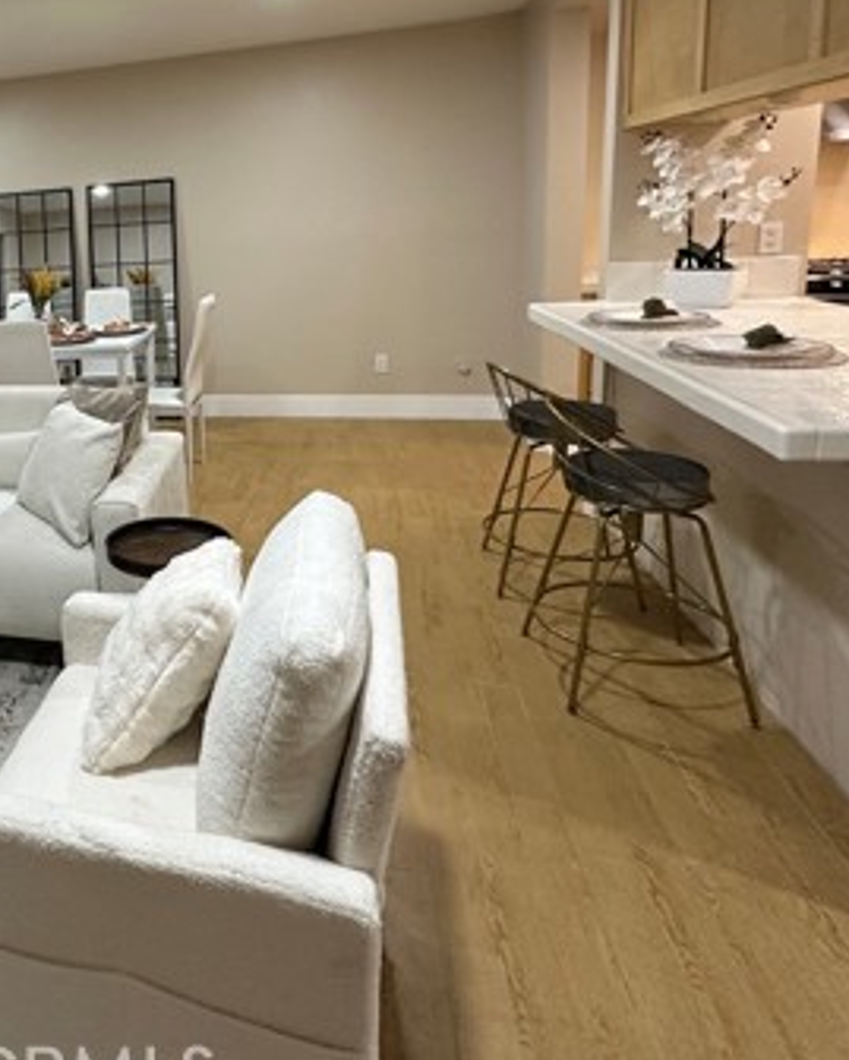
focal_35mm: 26
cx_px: 50
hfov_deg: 47.9
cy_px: 363
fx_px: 816
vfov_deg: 64.5
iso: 320
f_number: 2.2
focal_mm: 2.22
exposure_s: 1/60
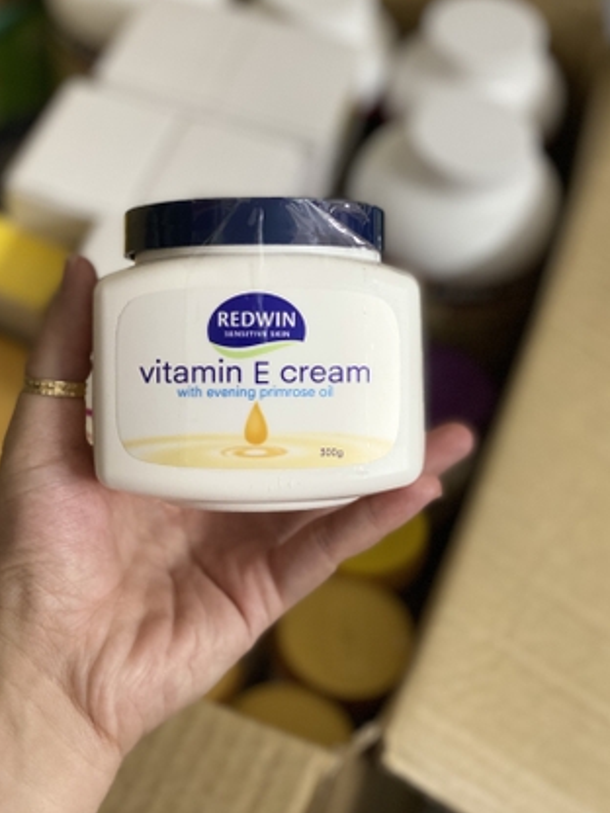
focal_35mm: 60
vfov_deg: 32.2
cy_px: 428
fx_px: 1410
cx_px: 285
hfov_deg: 24.4
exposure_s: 1/40
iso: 200
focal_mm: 6
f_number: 2
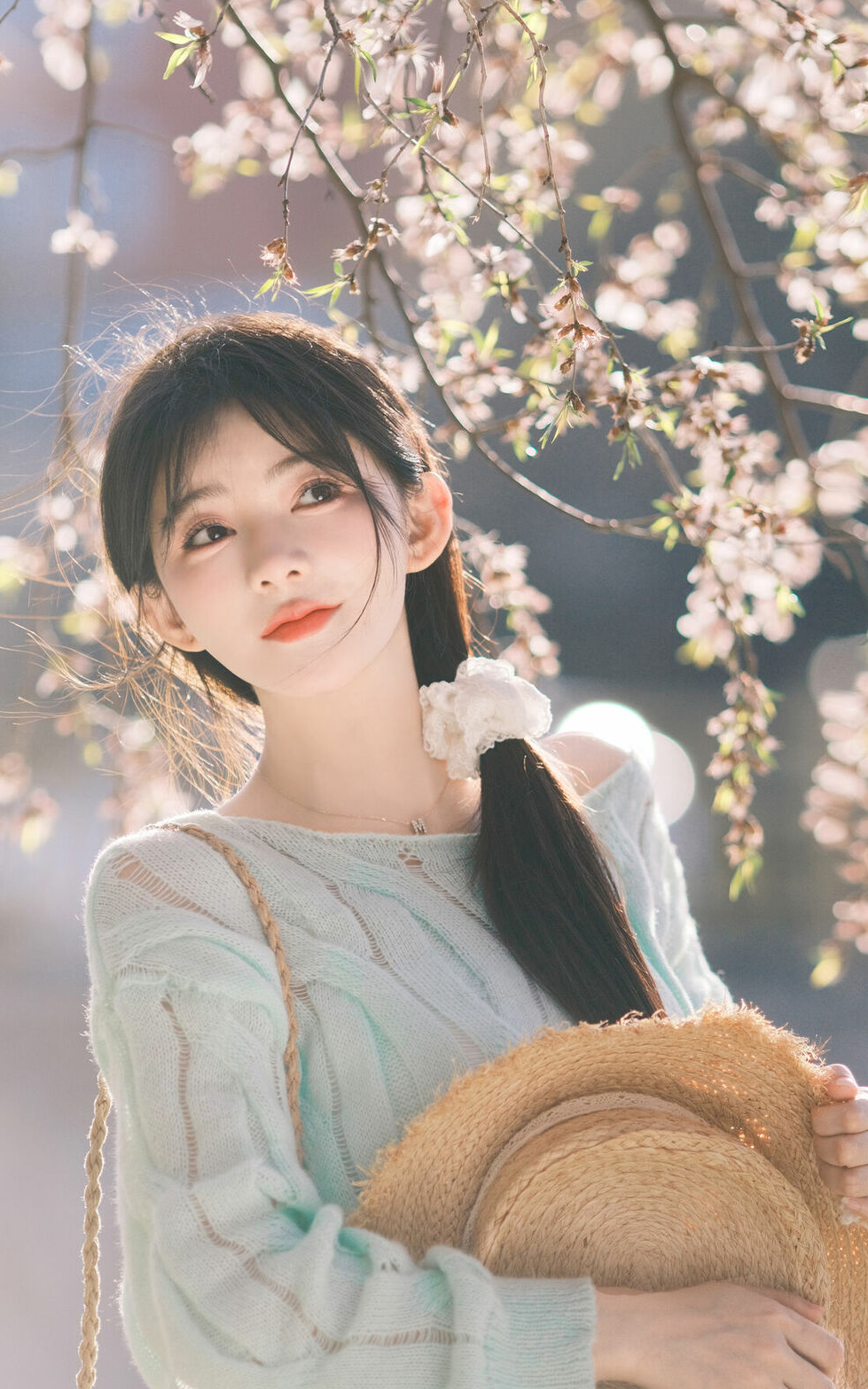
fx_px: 7875
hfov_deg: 6.3
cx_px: 435
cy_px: 697
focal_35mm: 208
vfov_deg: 10.1
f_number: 2
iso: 1000
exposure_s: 1/5000
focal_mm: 135
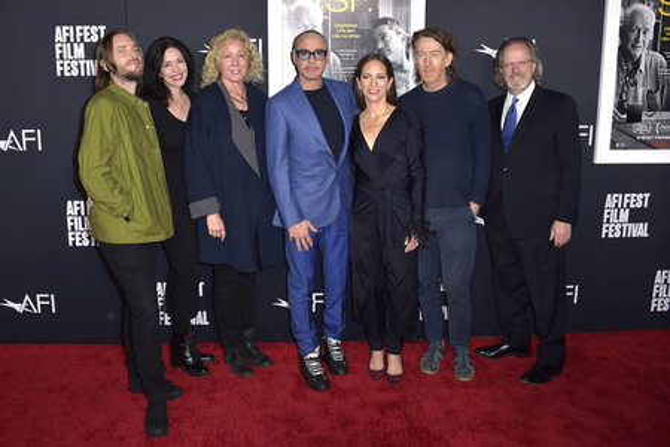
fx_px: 521
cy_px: 224
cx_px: 335
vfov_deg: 46.4
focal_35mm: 28
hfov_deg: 65.5
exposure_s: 1/200
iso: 640
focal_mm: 28
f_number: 6.3
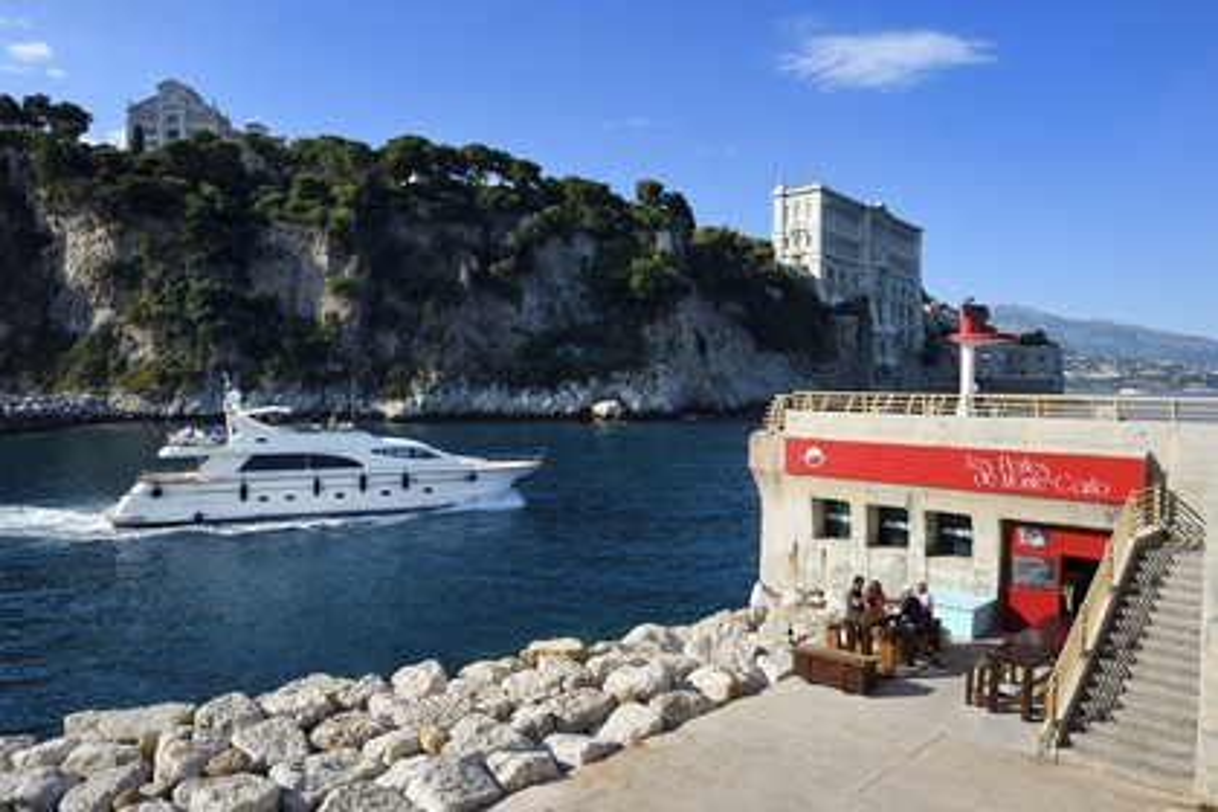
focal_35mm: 24
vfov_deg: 53.1
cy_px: 406
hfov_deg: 73.7
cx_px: 609
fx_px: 812
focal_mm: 24
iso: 200
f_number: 13
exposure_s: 1/200
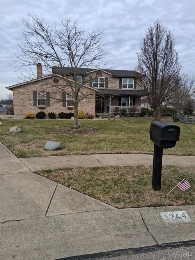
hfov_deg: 53.0
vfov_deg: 67.3
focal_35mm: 26
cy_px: 130
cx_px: 98
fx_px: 195
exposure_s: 1/176
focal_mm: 3.98
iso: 25
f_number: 1.8
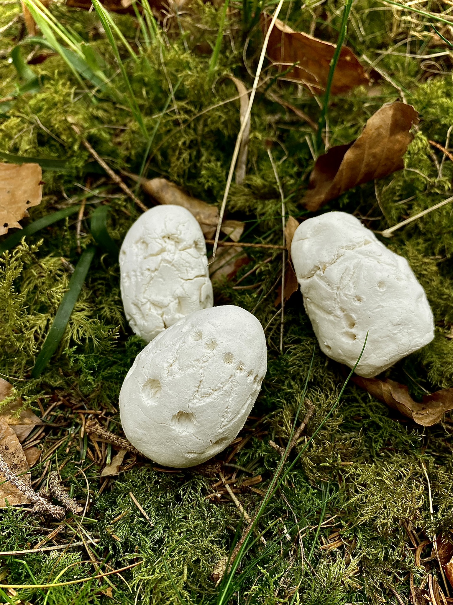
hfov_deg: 53.1
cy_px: 302
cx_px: 226
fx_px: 454
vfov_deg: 67.3
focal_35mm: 26
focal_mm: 4.25
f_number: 1.8
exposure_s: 1/122
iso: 40
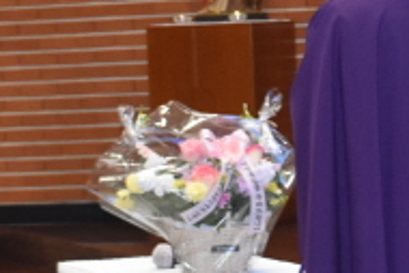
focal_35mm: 229
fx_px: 2599
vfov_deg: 6.0
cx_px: 400
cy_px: 84
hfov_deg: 8.9
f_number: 5
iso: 800
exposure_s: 1/100
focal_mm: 29
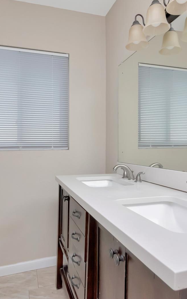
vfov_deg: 70.9
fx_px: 210
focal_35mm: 26
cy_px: 148
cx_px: 95
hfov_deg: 48.0
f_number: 10
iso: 1250
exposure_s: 1/125
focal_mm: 11
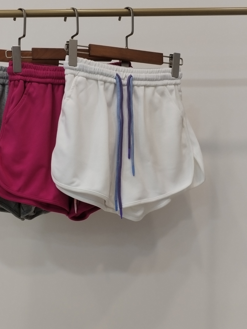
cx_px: 73
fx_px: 428
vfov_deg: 41.9
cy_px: 196
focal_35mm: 45
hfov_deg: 31.8
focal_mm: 4.75
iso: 209
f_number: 1.8
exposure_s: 1/60
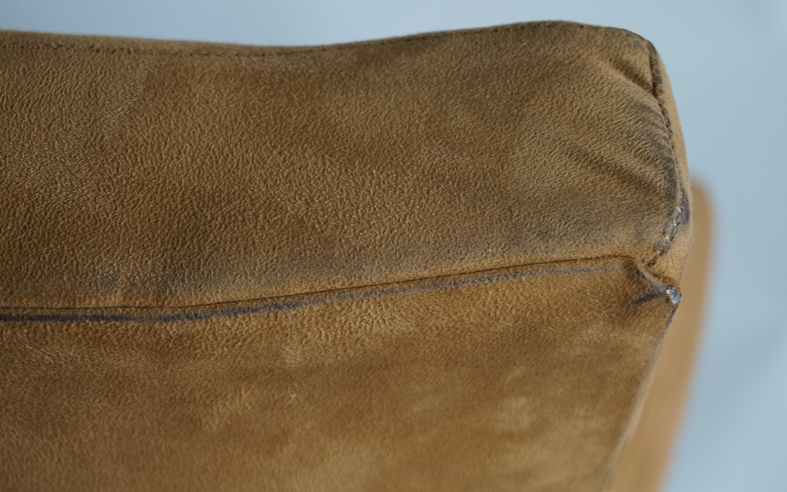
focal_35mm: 77
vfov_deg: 16.9
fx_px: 1652
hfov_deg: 26.8
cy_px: 257
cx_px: 396
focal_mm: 50
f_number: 5.6
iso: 800
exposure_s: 1/80
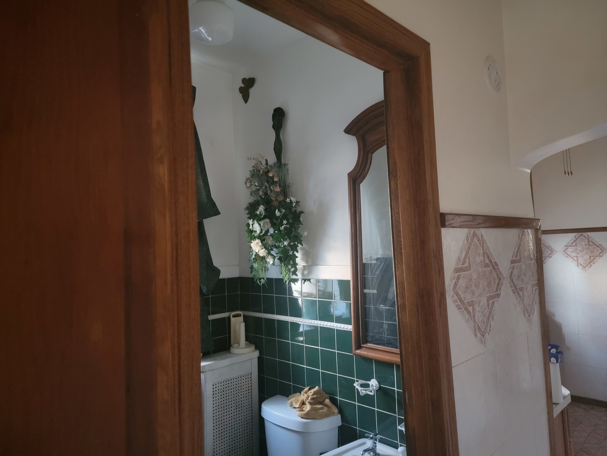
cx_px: 304
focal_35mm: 24
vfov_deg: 56.8
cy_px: 228
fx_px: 421
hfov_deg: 71.6
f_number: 1.8
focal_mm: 6.7
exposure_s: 1/24
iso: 1250
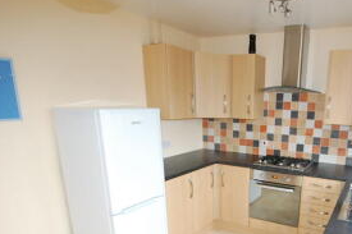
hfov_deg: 66.3
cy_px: 185
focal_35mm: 26
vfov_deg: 47.0
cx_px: 251
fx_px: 254
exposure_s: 1/60
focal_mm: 10
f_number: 3.5
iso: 1600
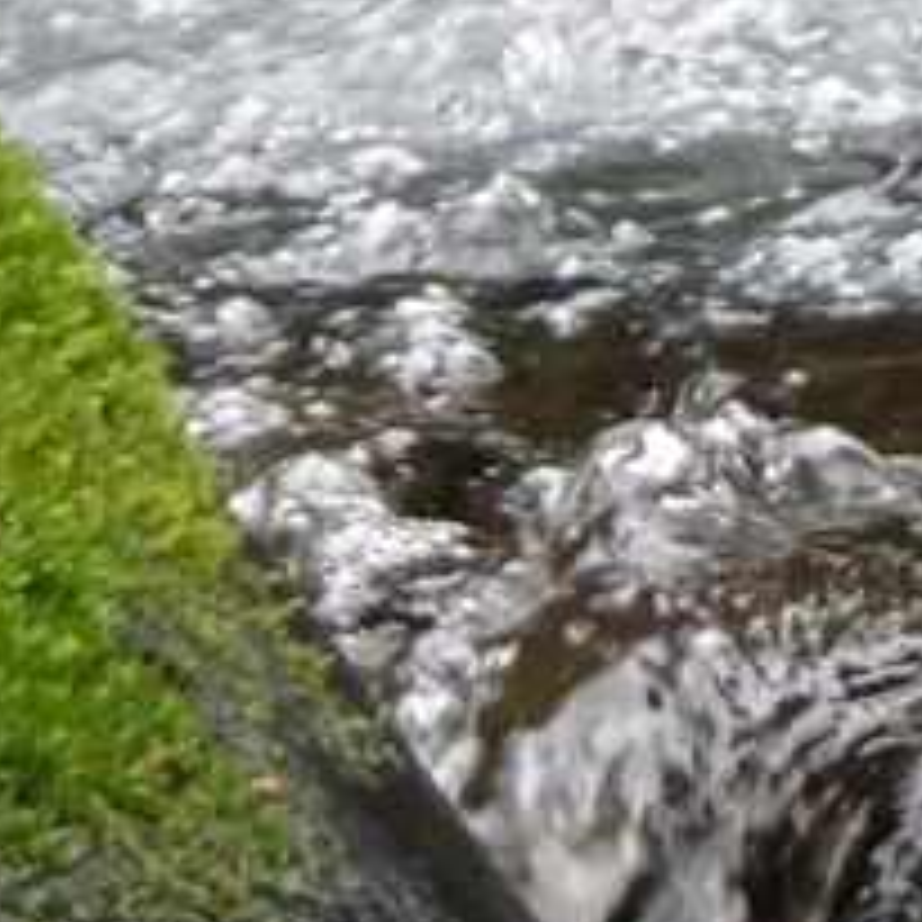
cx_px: -144
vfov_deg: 0.7
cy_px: 918
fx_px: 75366
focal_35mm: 2501
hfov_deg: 0.7
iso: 800
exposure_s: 1/125
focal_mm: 77.35
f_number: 6.3
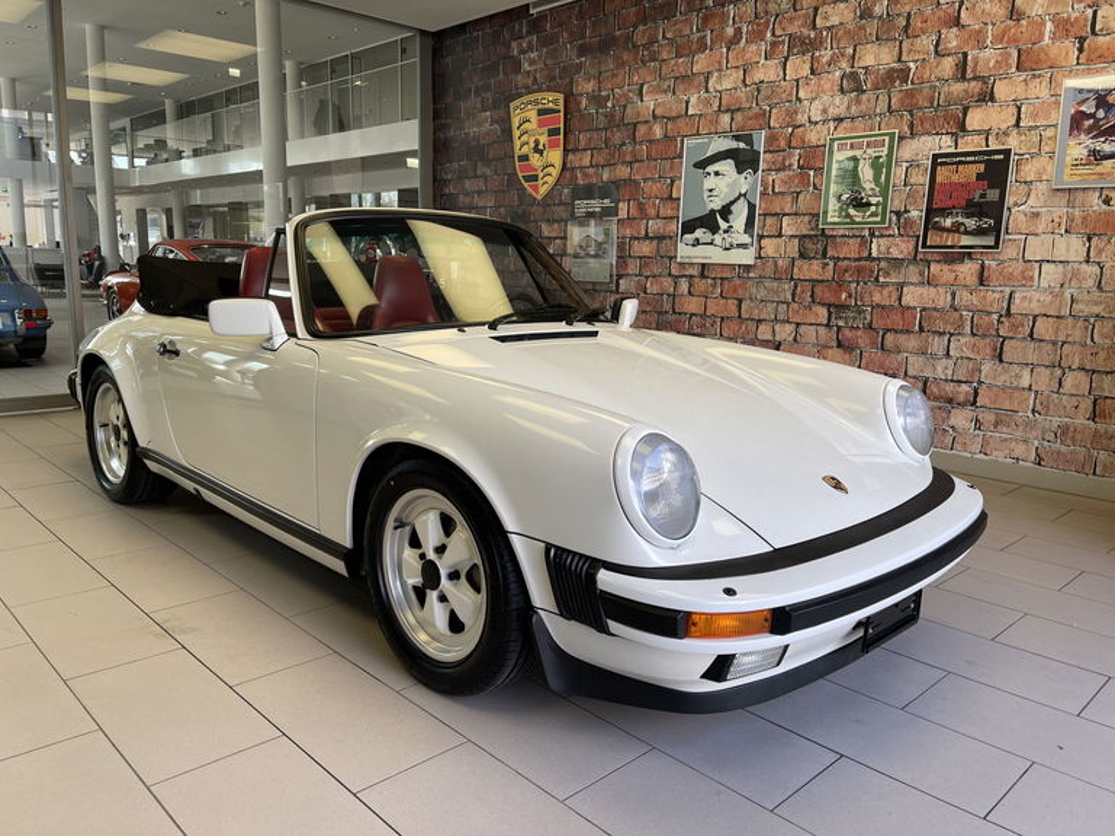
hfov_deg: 67.3
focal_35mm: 26
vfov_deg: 53.1
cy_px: 418
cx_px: 558
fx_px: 837
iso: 32
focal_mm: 5.1
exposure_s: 1/216
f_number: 1.6
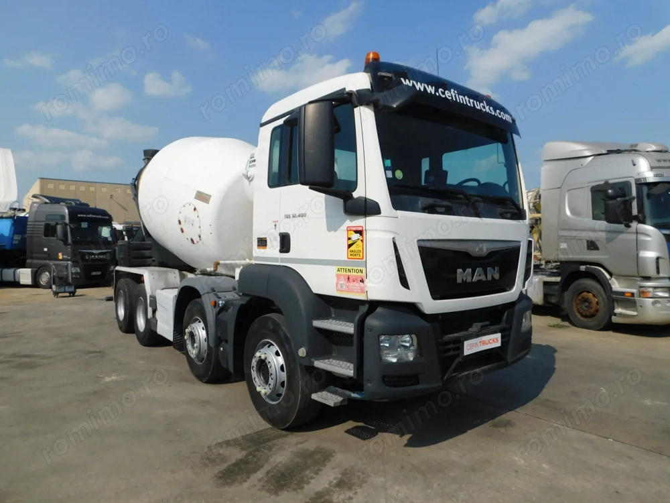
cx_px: 335
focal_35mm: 23
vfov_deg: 58.9
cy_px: 252
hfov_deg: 73.9
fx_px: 445
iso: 125
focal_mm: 4
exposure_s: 1/1000
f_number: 6
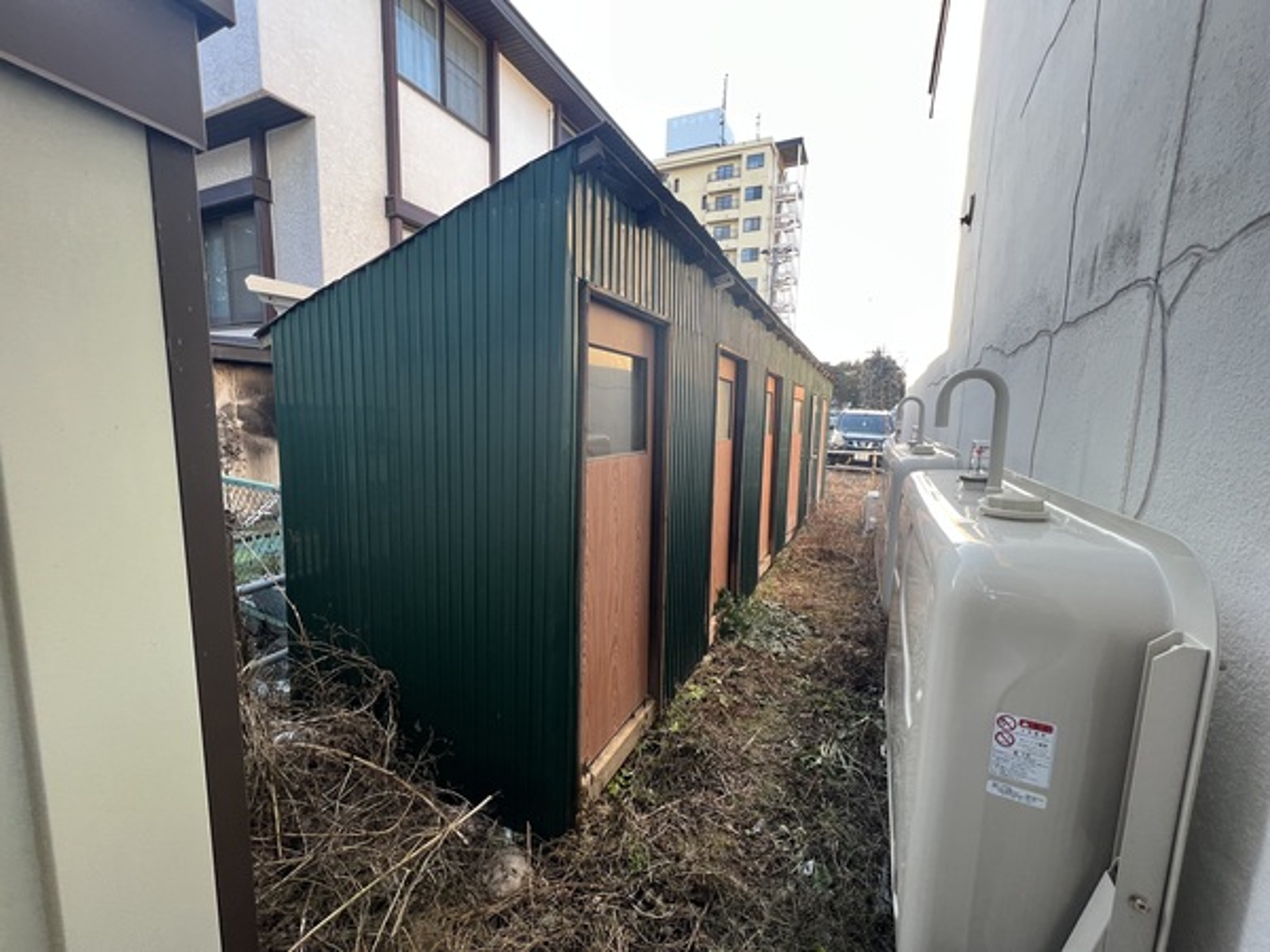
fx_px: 477
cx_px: 635
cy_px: 476
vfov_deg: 89.9
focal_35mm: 13
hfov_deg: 106.2
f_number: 1.8
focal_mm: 1.57
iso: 80
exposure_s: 1/121
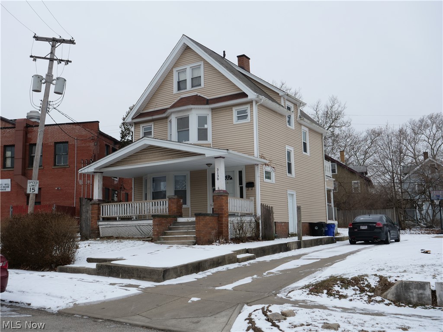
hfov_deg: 51.4
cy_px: 166
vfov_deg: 39.7
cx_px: 222
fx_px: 461
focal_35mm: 36
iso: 200
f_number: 5
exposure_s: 1/200
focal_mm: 18
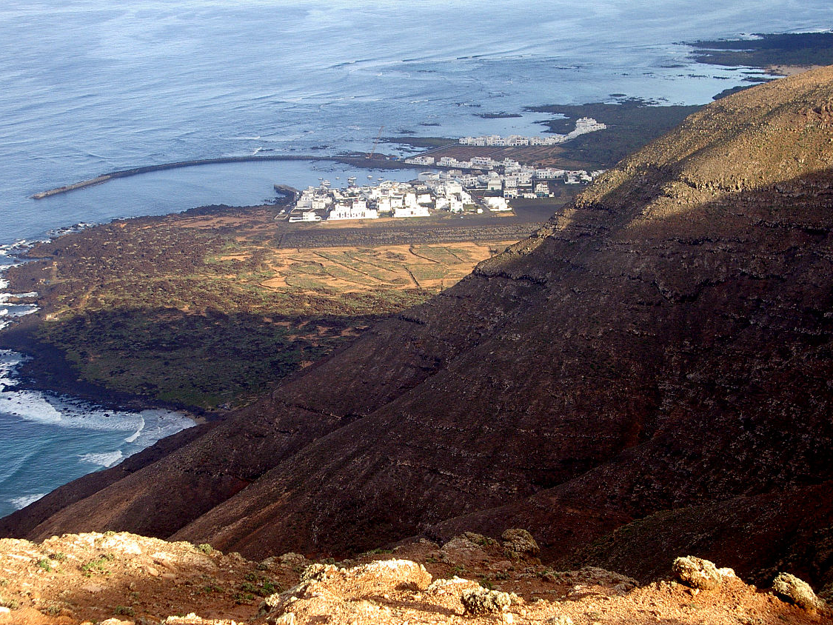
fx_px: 1925
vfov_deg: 18.4
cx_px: 395
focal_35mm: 80
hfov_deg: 24.4
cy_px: 317
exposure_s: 1/160
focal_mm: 12.4
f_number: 4.2
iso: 50
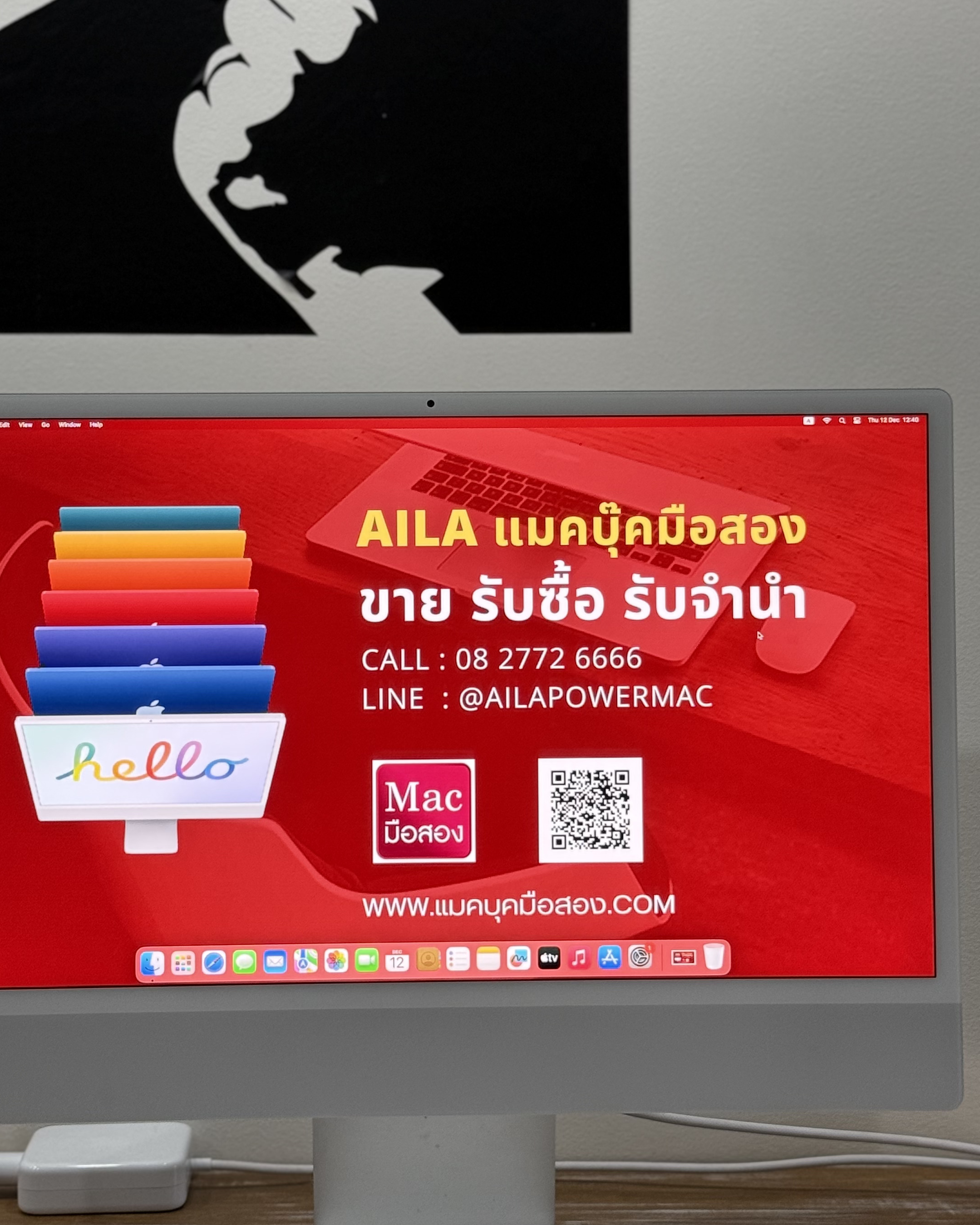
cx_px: 481
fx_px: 2538
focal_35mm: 70
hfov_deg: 21.9
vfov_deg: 27.1
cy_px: 513
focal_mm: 6.76
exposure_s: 1/77
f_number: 1.78
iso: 100
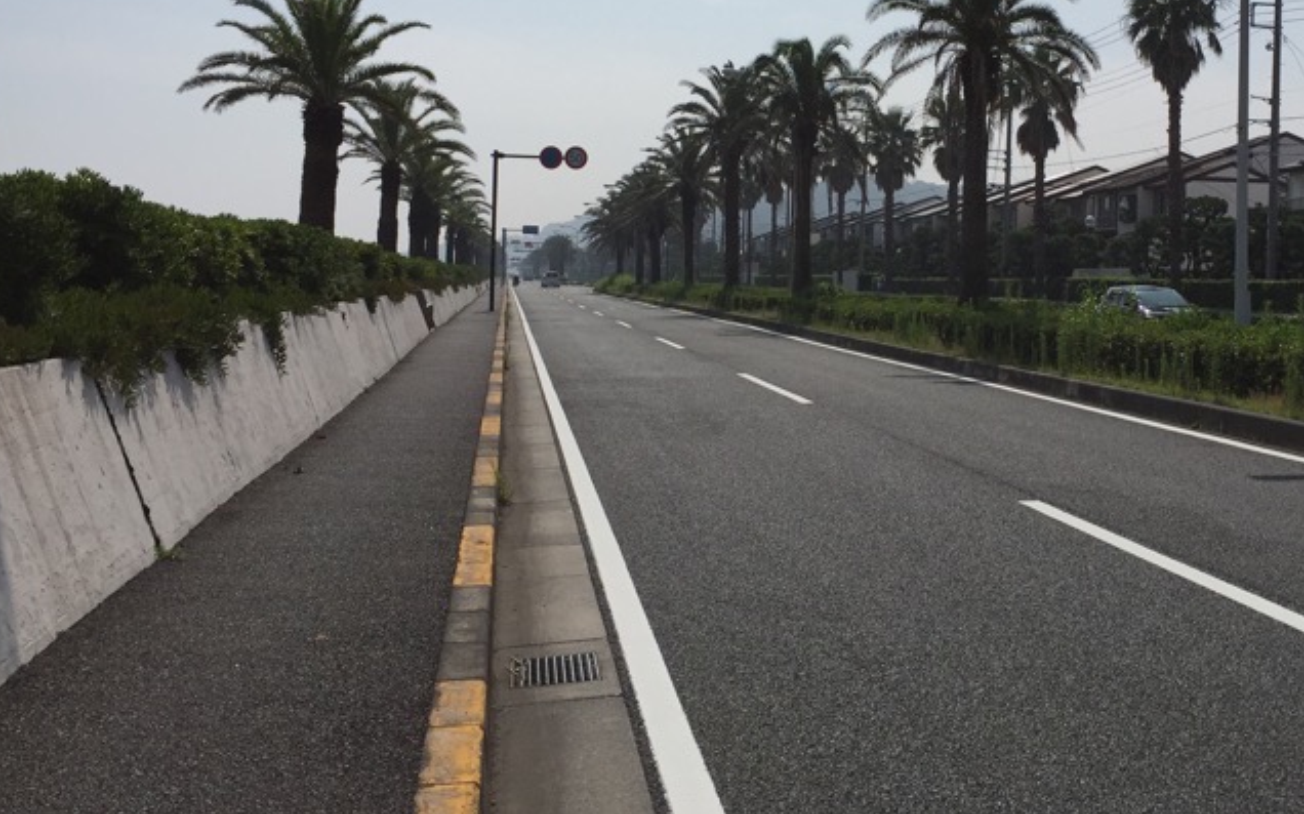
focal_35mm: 44
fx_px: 1563
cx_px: 875
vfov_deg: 29.0
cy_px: 259
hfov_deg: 44.6
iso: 32
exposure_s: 1/5650
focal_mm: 4.15
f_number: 2.2
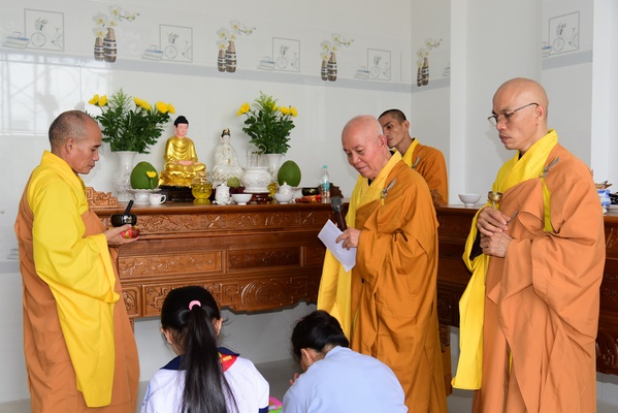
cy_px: 215
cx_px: 298
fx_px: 653
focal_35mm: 38
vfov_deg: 35.1
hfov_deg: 50.7
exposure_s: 1/200
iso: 320
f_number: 4
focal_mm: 35
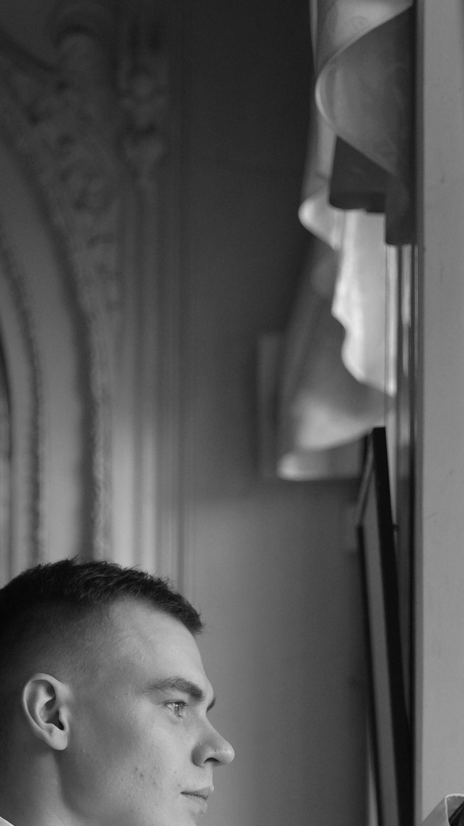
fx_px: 2494
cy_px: 816
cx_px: 157
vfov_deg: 18.3
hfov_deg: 10.6
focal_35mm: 114
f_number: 2.8
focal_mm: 43
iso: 1250
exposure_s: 1/640
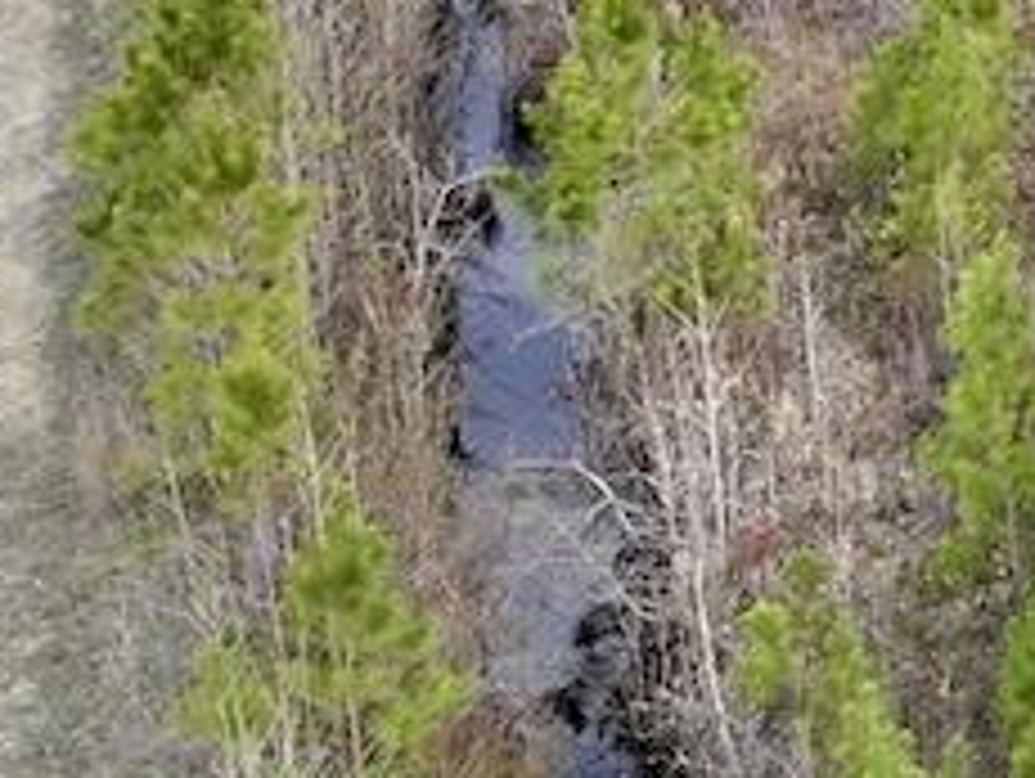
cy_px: -816
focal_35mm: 125
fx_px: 3741
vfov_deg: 10.8
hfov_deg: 12.2
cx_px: 2560
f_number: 2.8
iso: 150
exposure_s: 1/50
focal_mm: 12.29
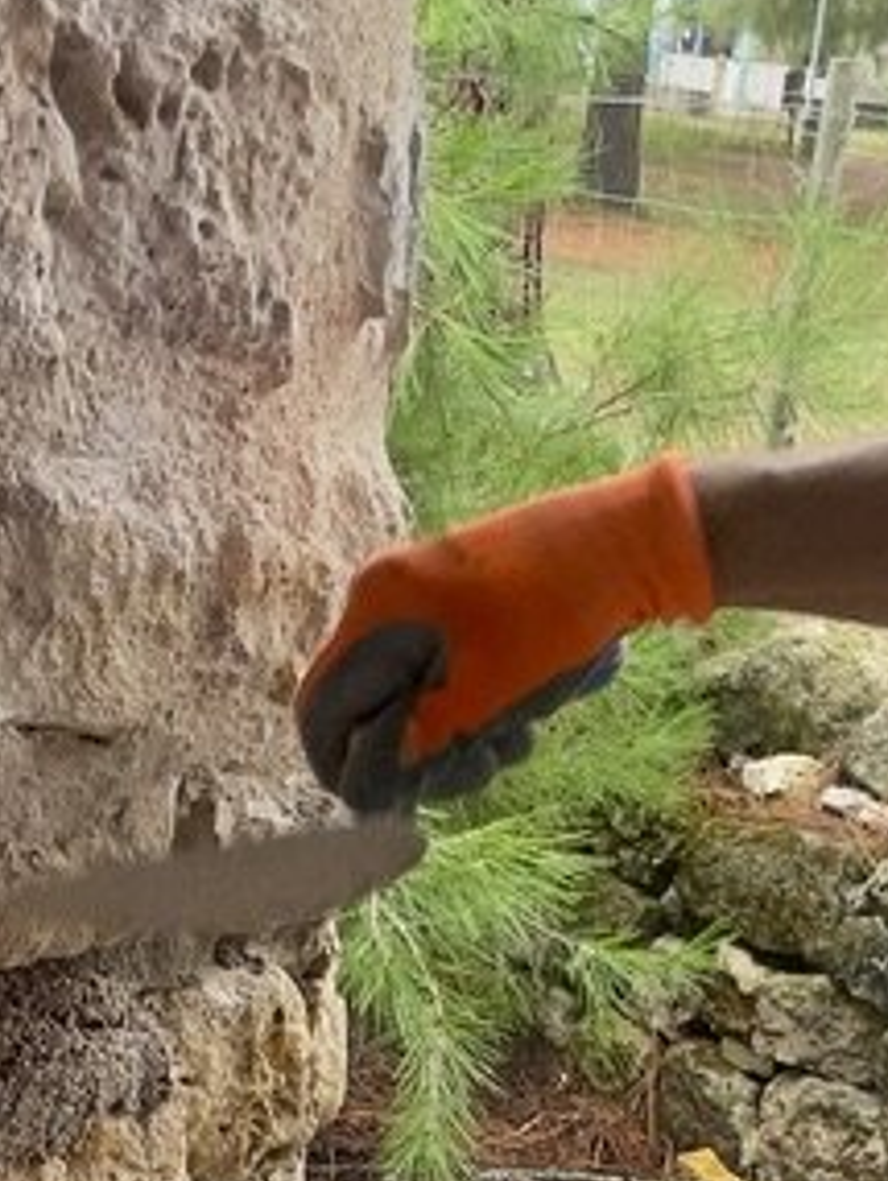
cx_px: 182
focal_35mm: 93
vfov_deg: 19.8
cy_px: 1433
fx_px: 3176
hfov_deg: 15.8
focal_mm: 4.2
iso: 64
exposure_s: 1/121
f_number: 1.6
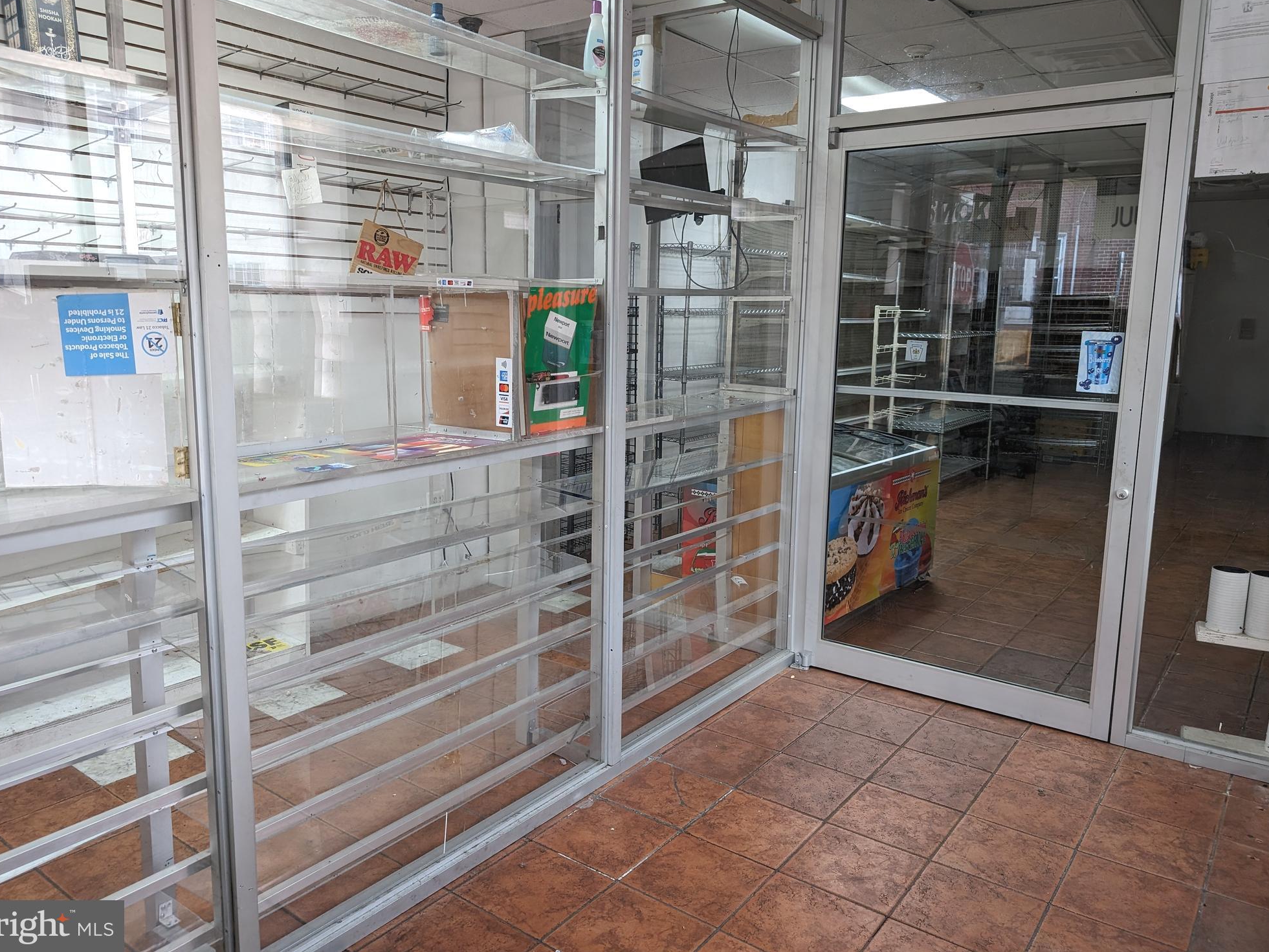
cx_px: 623
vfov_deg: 54.9
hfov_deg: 69.4
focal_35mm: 25
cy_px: 456
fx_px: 917
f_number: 1.68
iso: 146
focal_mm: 6.9
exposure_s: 1/120
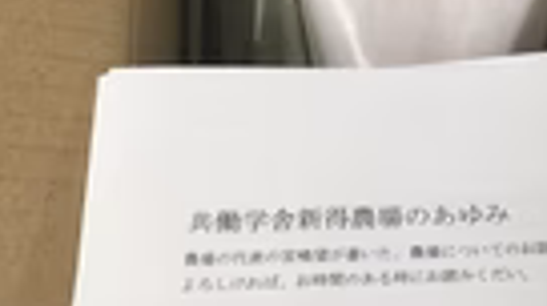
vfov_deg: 12.6
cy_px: -89
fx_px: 1347
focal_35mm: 93
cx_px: 467
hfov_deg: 22.5
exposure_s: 1/40
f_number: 2.2
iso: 32
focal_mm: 4.15
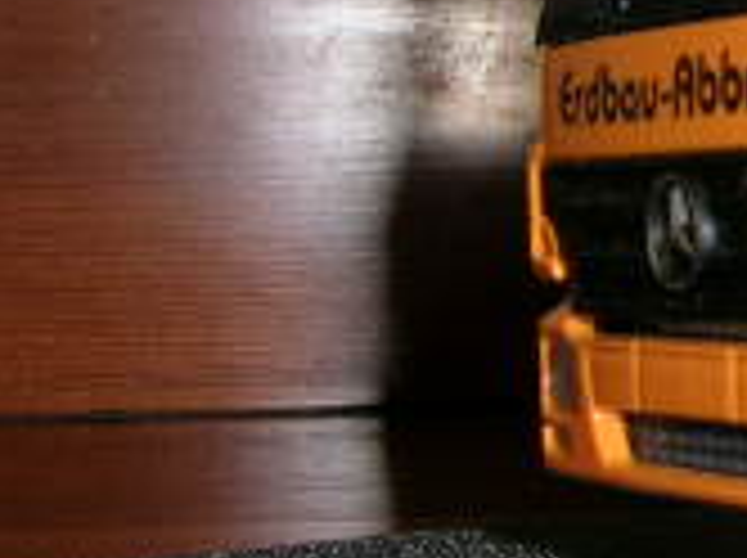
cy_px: 108
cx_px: 1350
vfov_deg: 10.9
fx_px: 2909
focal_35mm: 135
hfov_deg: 13.2
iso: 50
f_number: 4.8
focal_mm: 5.4
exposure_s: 1/60.1
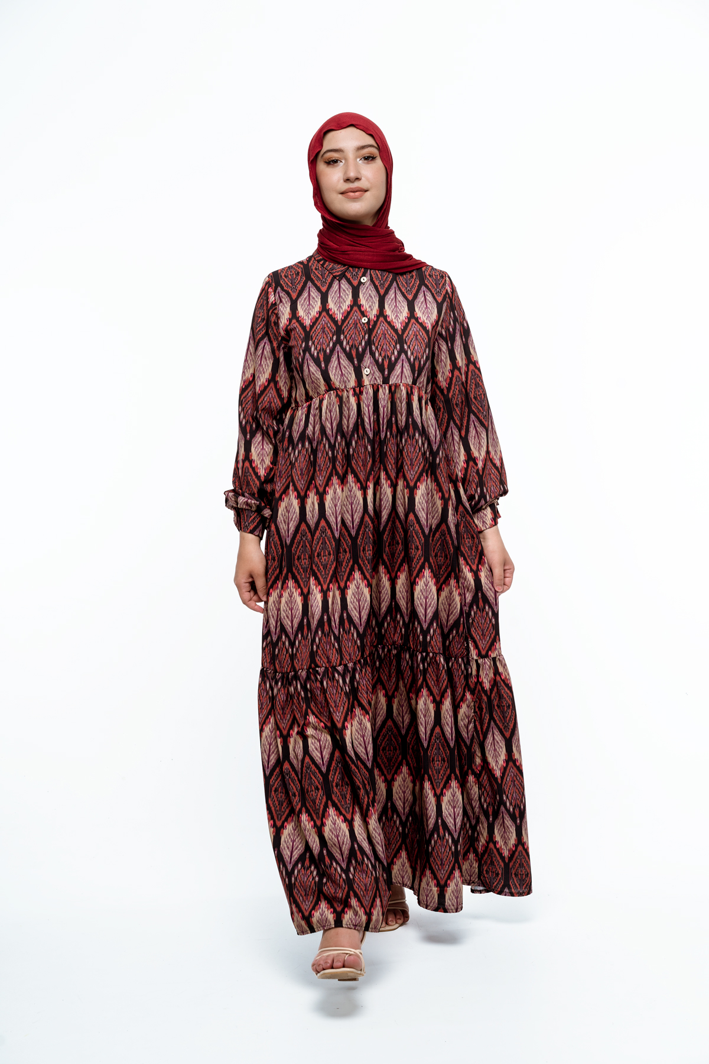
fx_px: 1625
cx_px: 354
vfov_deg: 36.2
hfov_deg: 24.6
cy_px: 532
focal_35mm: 55
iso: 100
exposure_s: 1/200
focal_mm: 55
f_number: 8
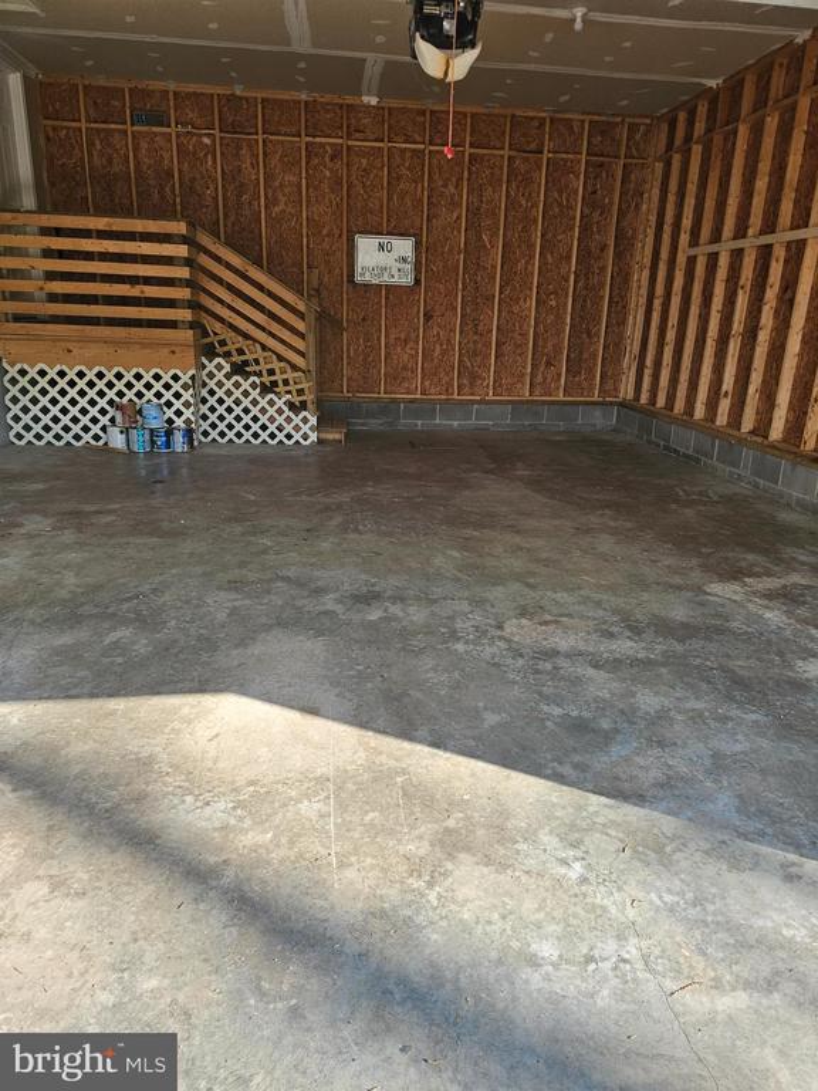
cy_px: 546
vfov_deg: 73.9
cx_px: 409
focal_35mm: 23
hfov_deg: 58.9
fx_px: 725
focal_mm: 6.3
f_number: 1.7
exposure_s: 1/180
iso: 64
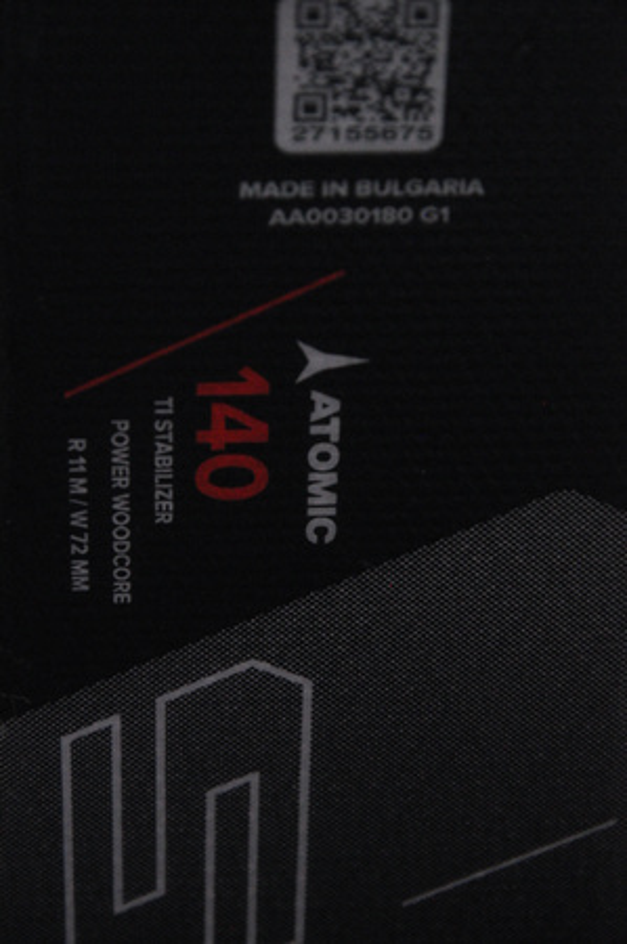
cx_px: 314
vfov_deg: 13.1
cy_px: 472
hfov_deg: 8.7
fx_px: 4124
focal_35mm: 158
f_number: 9.5
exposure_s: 1/125
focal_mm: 105
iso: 3200
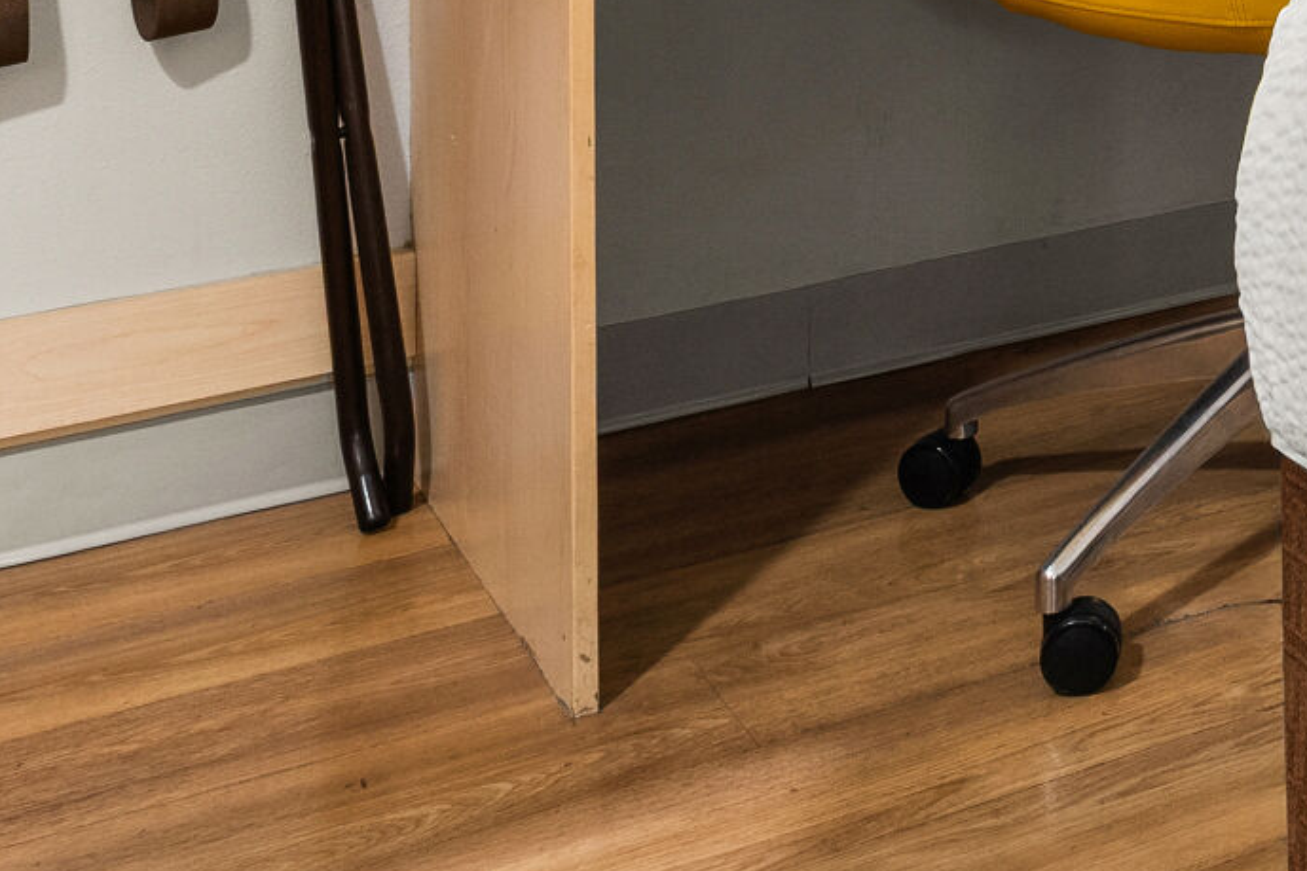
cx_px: 1870
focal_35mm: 74
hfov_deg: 22.9
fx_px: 2702
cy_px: -543
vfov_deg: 16.3
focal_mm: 11.4
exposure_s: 1
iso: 250
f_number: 8
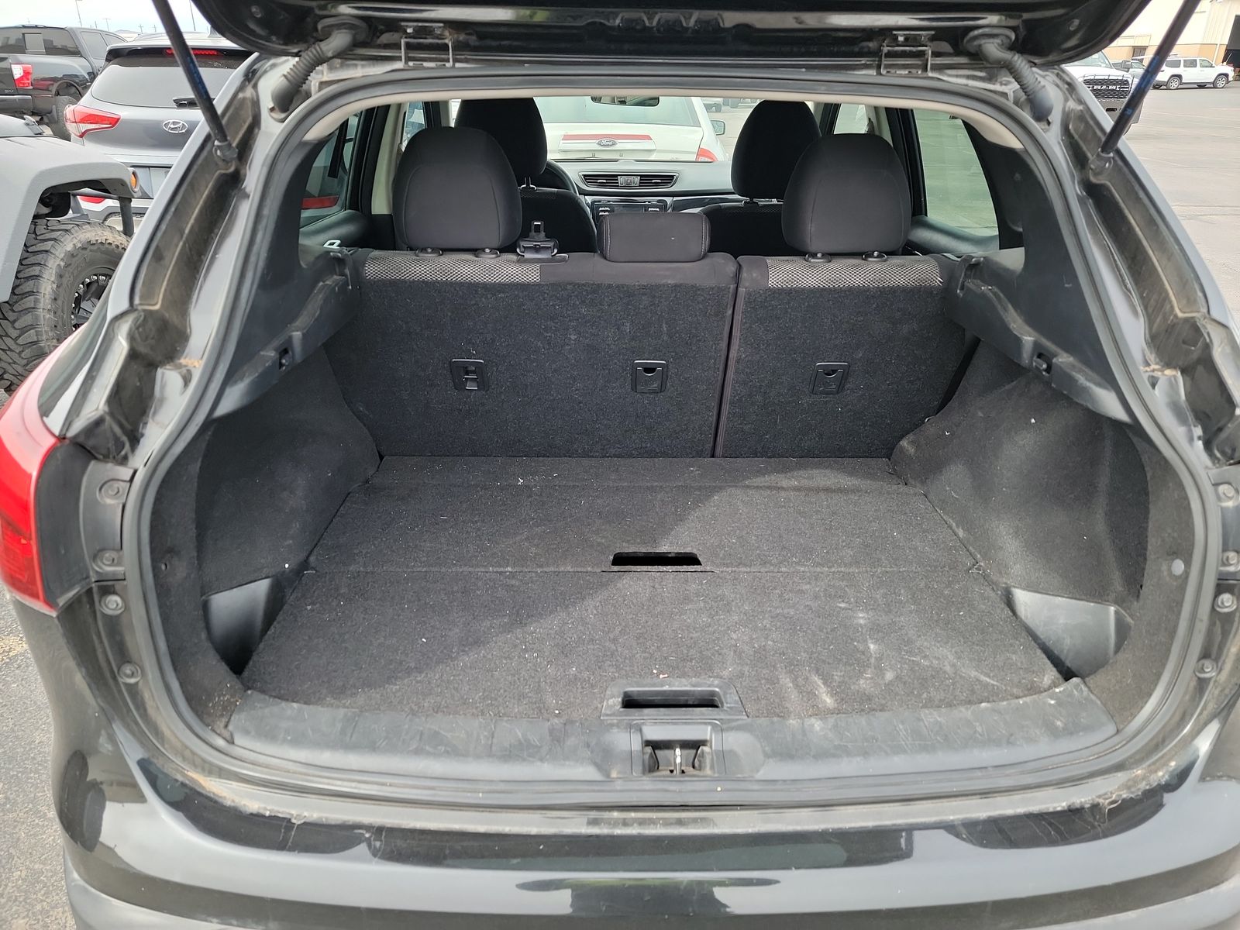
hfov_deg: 71.6
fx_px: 860
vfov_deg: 56.8
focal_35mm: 24
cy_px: 465
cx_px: 620
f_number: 1.8
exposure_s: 1/119
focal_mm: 6.7
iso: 75
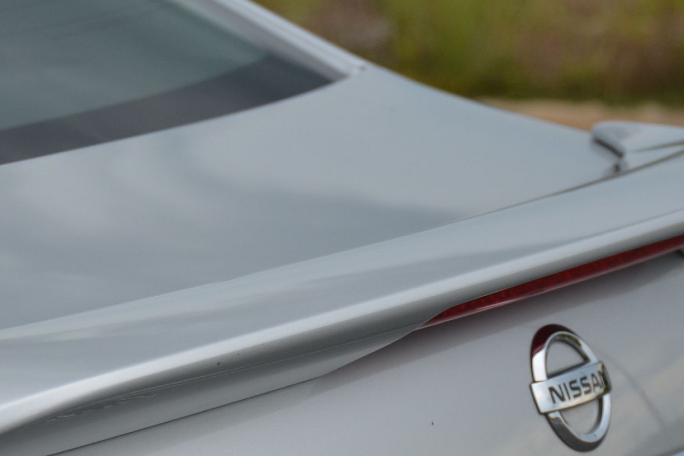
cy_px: 270
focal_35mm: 209
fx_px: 3971
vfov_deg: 6.6
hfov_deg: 9.8
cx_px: 188
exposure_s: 1/1000
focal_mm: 70
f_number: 5
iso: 400
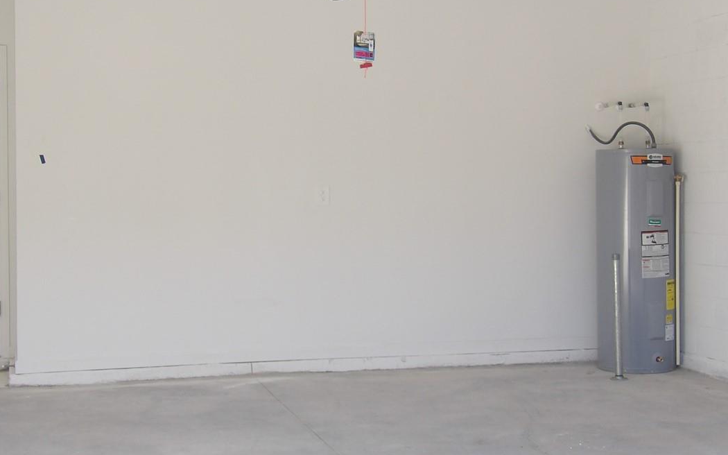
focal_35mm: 63
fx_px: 1250
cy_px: 218
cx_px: 351
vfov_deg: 20.6
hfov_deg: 32.5
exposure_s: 1/95
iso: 100
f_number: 3.7
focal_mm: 7
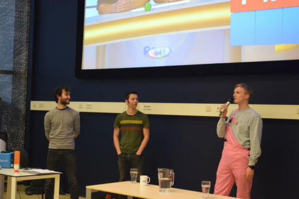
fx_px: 473
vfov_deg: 23.8
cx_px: 150
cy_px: 100
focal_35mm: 57
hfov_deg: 35.1
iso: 2800
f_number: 4.8
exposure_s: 1/60
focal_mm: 38
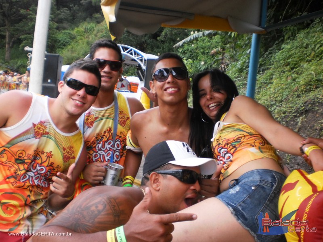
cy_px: 121
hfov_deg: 51.4
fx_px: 336
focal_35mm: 36
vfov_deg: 39.7
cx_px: 162
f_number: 3.1
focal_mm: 6.3
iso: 100
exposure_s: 1/80
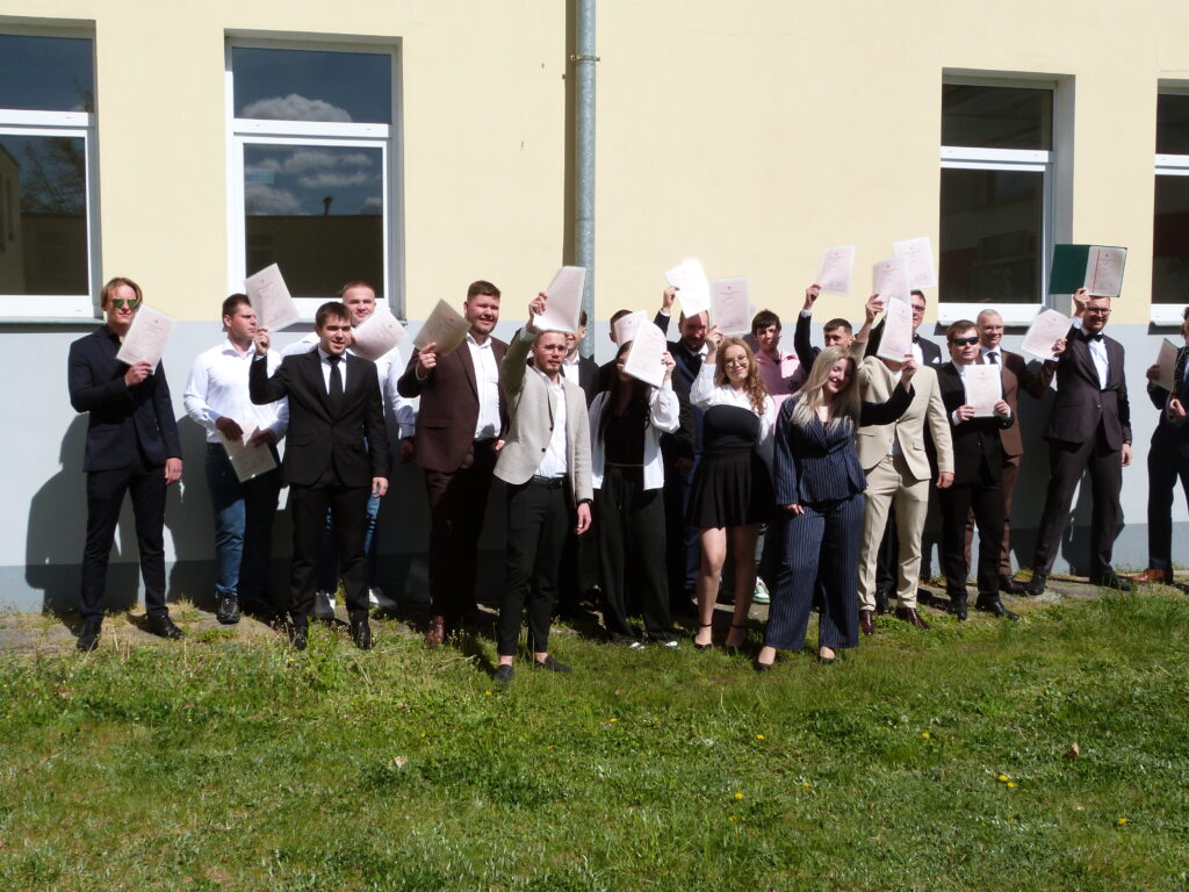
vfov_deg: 37.7
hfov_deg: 49.0
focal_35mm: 38
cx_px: 594
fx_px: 1305
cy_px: 446
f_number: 5.6
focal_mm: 6.8
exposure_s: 1/500
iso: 100
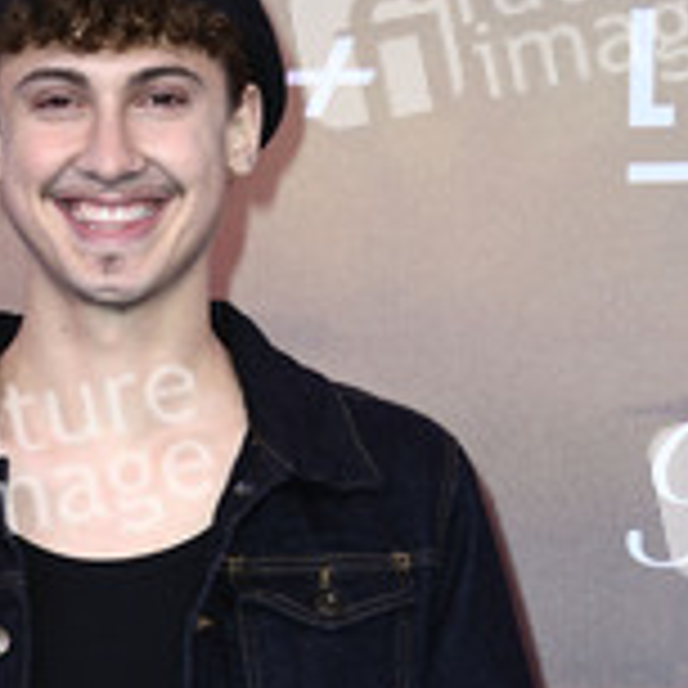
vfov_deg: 7.0
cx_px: 112
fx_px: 5577
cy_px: 697
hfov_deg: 7.0
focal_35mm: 248
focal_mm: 112
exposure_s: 1/200
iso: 640
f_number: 5.6
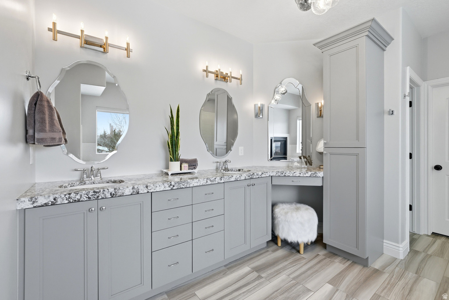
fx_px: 187
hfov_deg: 100.4
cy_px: 150
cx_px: 224
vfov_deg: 77.4
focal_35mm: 15
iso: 1600
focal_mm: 15
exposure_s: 1/3200
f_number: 6.3
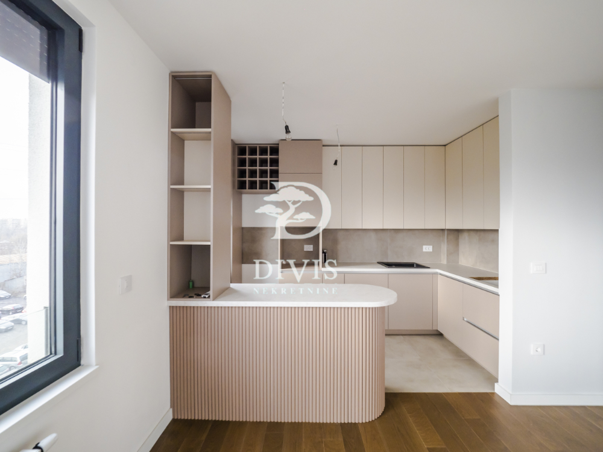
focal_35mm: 14
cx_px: 302
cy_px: 226
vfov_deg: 85.7
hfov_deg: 102.1
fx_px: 244
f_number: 4
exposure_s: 1/80
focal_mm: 7
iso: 400
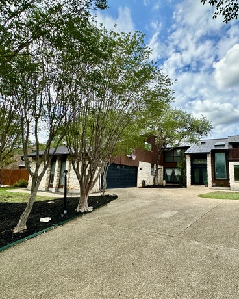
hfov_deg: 69.2
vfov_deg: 83.3
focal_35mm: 19
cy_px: 150
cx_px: 155
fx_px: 168
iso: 40
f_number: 2.2
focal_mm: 2.22
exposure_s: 1/963
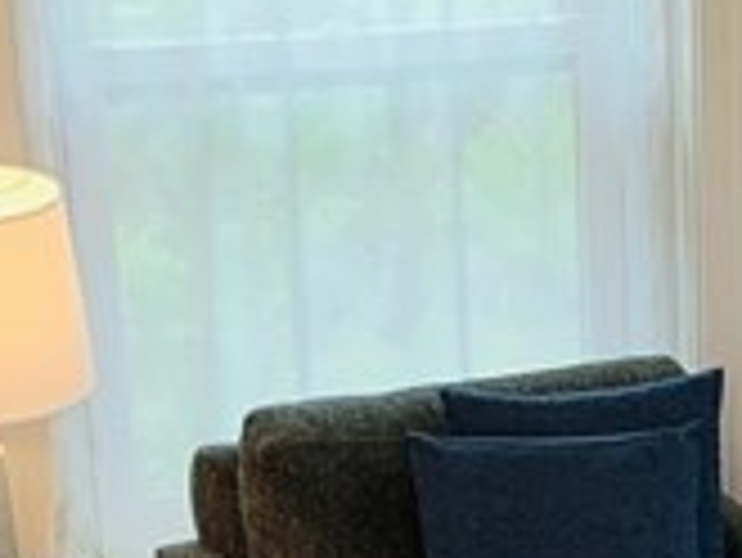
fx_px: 3454
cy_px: 837
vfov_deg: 9.0
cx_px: 832
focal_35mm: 161
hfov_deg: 12.1
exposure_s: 1/120
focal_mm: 4.25
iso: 80
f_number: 1.8
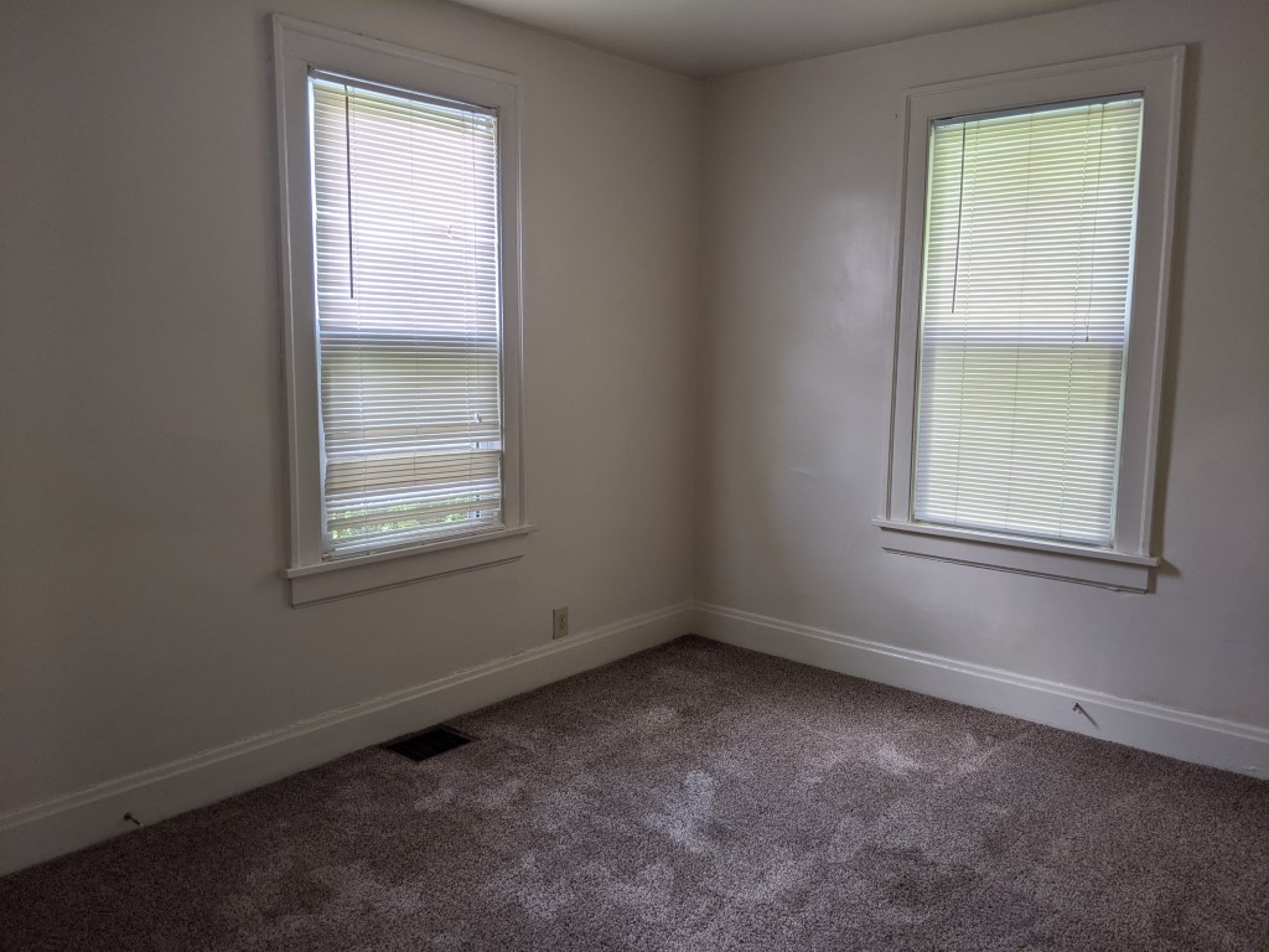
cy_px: 476
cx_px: 634
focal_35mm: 27
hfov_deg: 65.3
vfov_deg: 51.4
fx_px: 990
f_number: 1.8
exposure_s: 1/59.9
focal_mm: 4.44
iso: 56
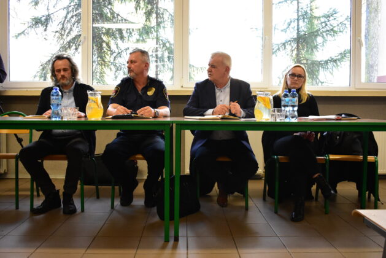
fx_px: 386
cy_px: 129
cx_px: 193
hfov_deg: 53.1
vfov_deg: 36.9
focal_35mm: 36
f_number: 4.5
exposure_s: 1/100
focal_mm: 24
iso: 3200
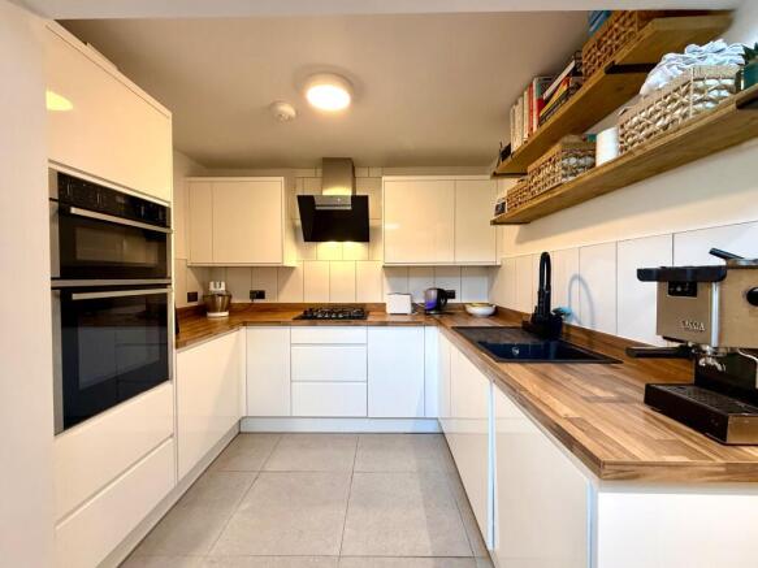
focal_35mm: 14
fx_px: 307
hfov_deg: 102.1
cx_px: 379
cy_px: 284
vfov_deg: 85.7
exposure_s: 1/50
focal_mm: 2.22
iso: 200
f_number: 2.2
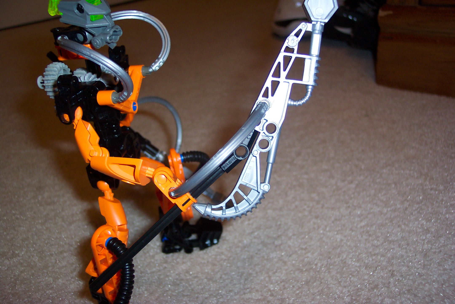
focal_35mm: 38
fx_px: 480
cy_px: 152
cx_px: 228
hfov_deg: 50.7
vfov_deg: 35.1
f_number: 2.8
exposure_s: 1/30
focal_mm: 8
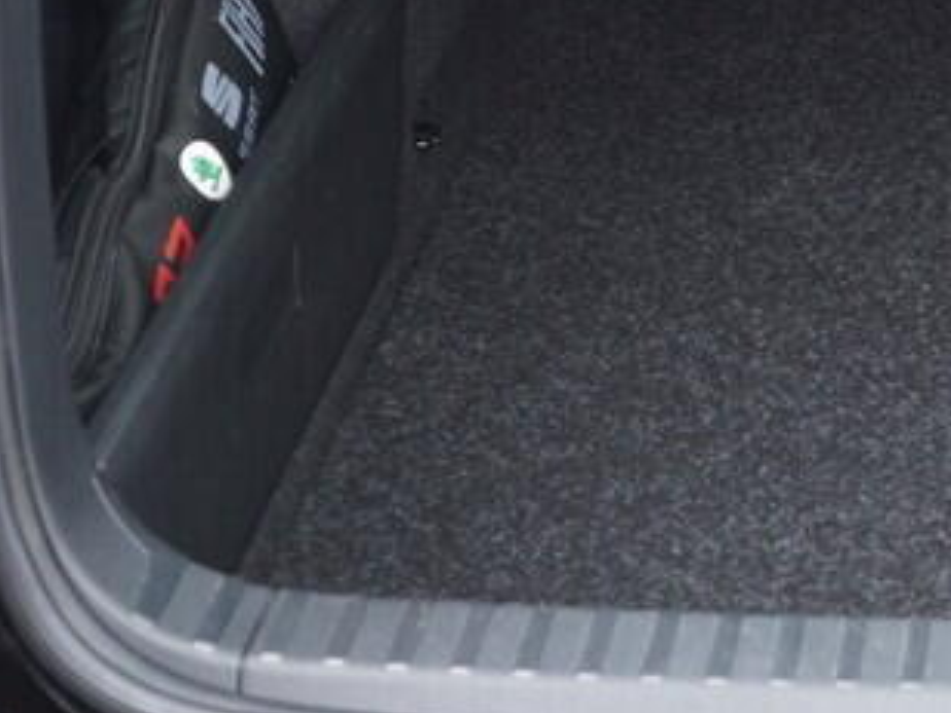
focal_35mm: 115
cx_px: 1257
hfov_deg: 16.2
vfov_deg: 12.5
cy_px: -221
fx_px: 3159
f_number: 2.8
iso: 500
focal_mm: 24
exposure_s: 1/40
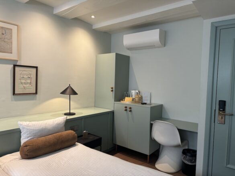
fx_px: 163
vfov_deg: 56.8
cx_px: 118
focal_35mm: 24
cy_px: 88
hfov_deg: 71.6
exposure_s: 1/60
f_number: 1.78
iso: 200
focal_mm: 6.76
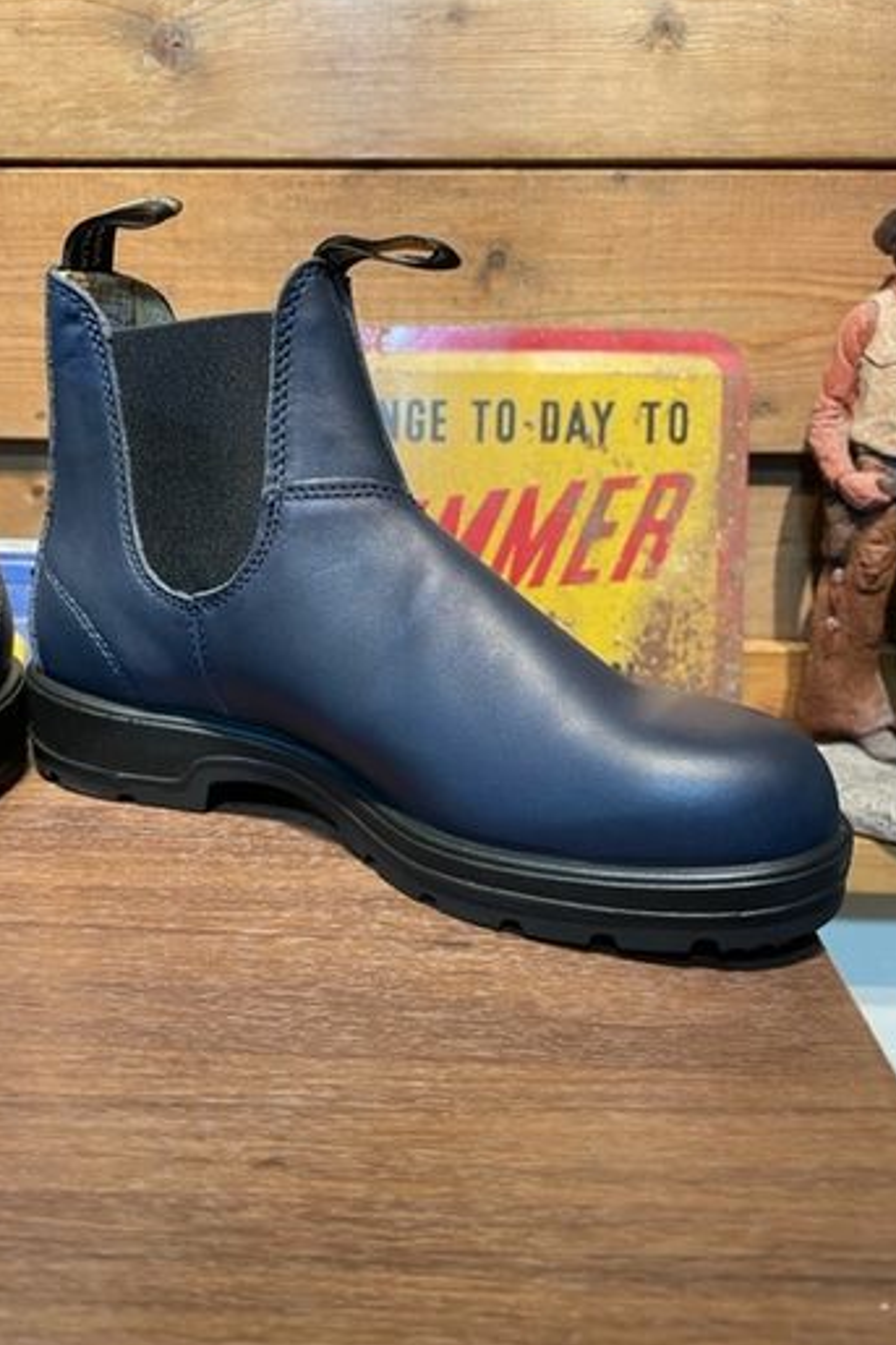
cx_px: 415
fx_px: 1046
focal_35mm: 28
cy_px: 662
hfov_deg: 46.3
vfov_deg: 65.5
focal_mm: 4.2
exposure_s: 1/60
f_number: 1.6
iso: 100
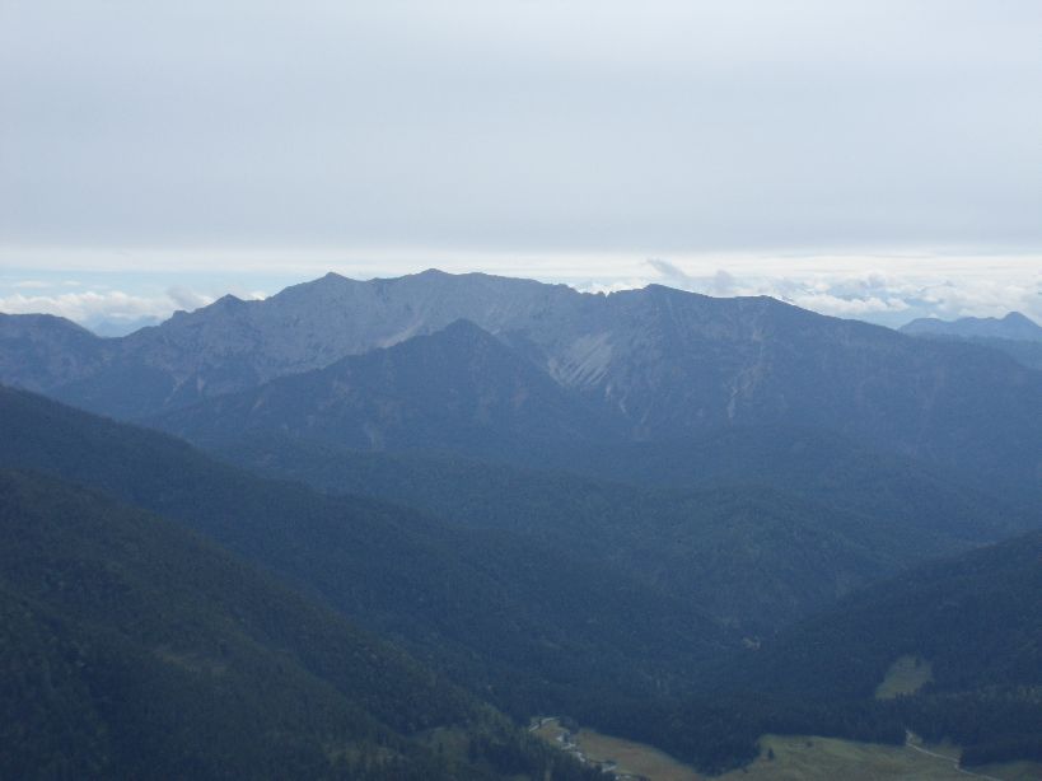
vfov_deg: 21.0
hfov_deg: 27.8
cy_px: 390
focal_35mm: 70
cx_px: 521
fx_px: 2107
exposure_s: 1/500
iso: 80
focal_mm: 12.3
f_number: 5.1
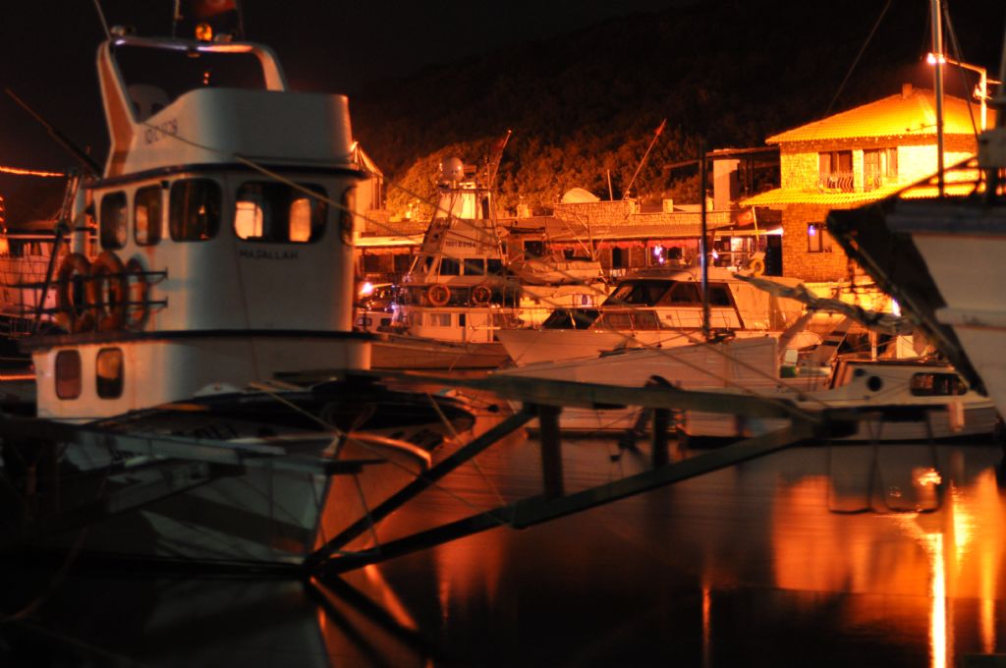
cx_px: 503
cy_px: 334
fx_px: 2930
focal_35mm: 105
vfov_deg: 13.0
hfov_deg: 19.5
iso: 500
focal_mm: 70
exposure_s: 6
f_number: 4
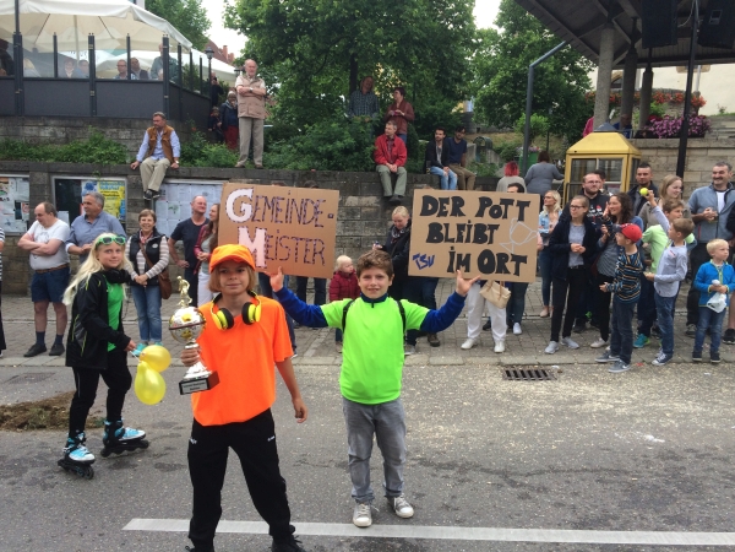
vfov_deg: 48.2
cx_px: 368
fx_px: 616
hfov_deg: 61.7
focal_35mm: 29
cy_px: 276
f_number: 2.2
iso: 32
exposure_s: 1/306
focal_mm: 4.15
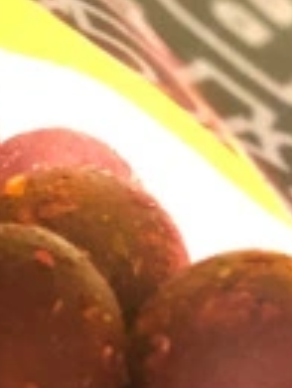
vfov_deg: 10.8
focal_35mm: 172
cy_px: 669
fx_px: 1928
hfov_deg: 8.3
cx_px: -250
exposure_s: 1/5
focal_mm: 3.99
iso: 100
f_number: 1.8
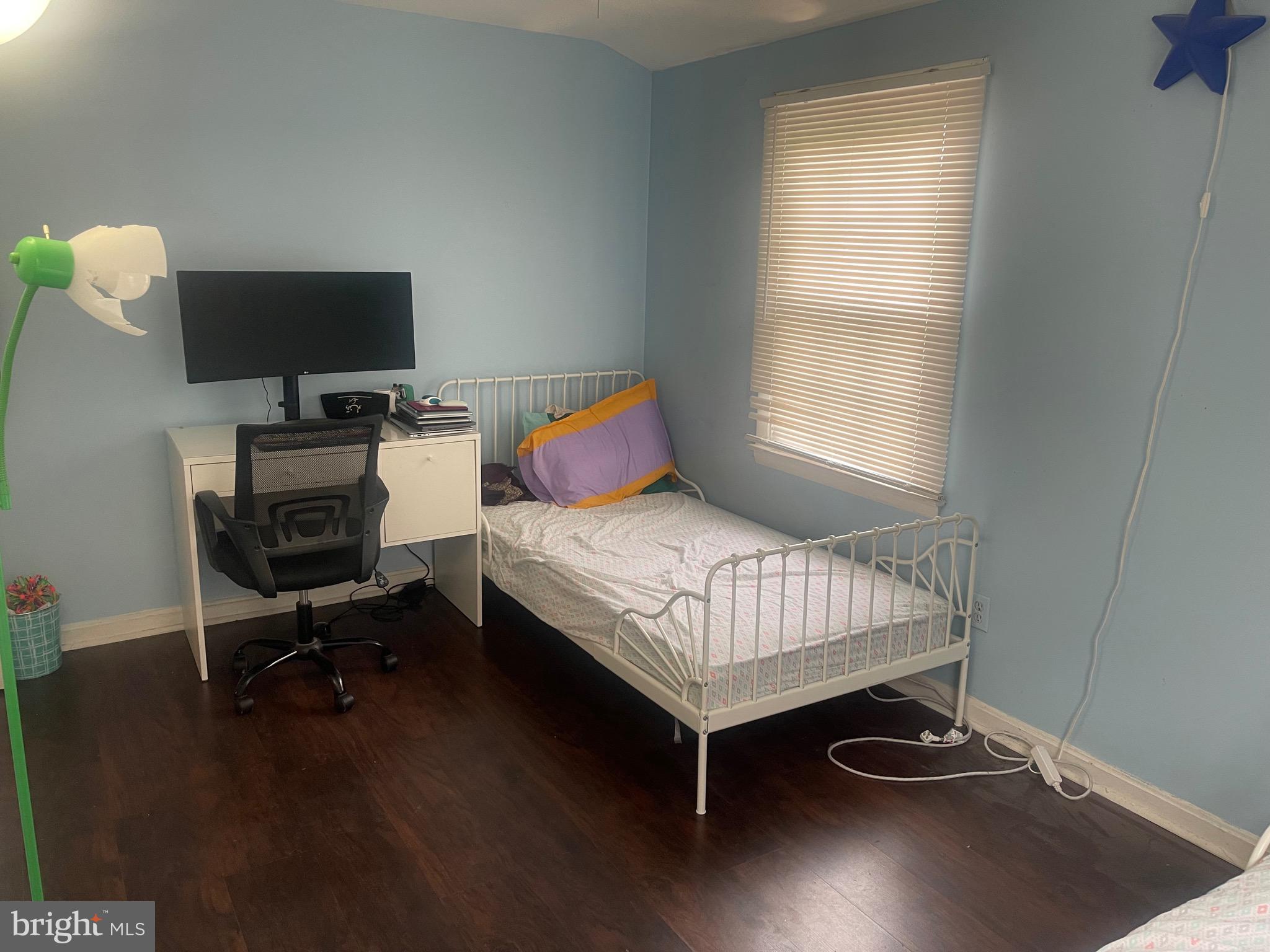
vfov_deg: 53.1
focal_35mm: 26
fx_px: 954
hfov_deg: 67.3
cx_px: 635
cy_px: 476
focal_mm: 5.1
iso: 125
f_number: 1.6
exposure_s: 1/68
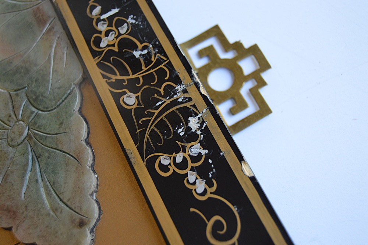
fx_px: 490
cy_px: 122
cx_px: 184
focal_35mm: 48
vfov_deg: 28.0
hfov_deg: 41.1
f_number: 5
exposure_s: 1/100
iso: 400
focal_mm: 32
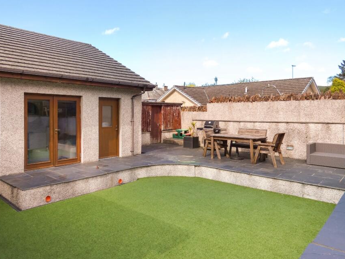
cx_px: 150
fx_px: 239
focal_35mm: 24
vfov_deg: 56.6
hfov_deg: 71.3
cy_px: 147
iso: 80
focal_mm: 3.6
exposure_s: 1/500
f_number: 2.8
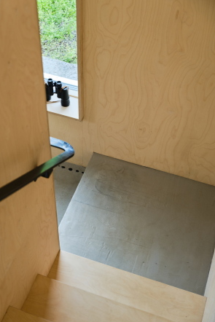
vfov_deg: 36.9
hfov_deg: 25.1
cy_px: 162
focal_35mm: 54
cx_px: 95
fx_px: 483
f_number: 4
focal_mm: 64
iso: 400
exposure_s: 1/80
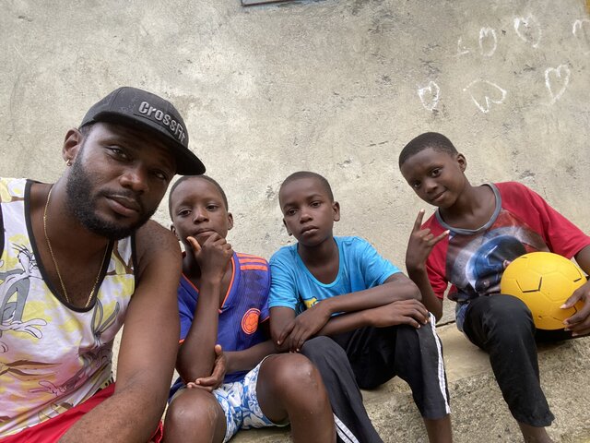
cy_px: 222
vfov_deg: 58.9
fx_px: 392
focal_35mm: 23
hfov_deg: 73.9
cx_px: 295
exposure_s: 1/60
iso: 125
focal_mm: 2.71
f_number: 2.2
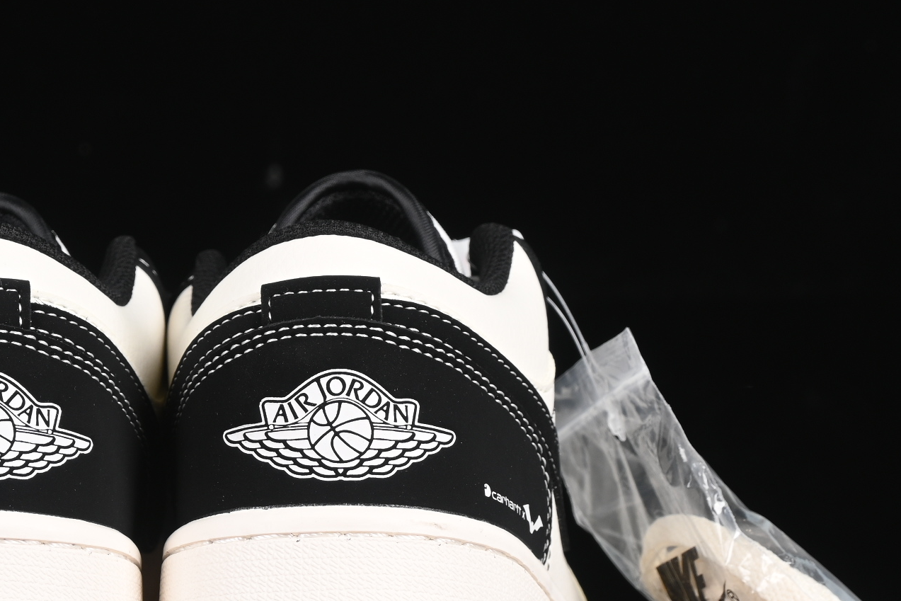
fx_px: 4105
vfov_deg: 8.4
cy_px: 258
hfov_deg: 12.5
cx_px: 269
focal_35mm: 164
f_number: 7.1
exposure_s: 1/60
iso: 160
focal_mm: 50
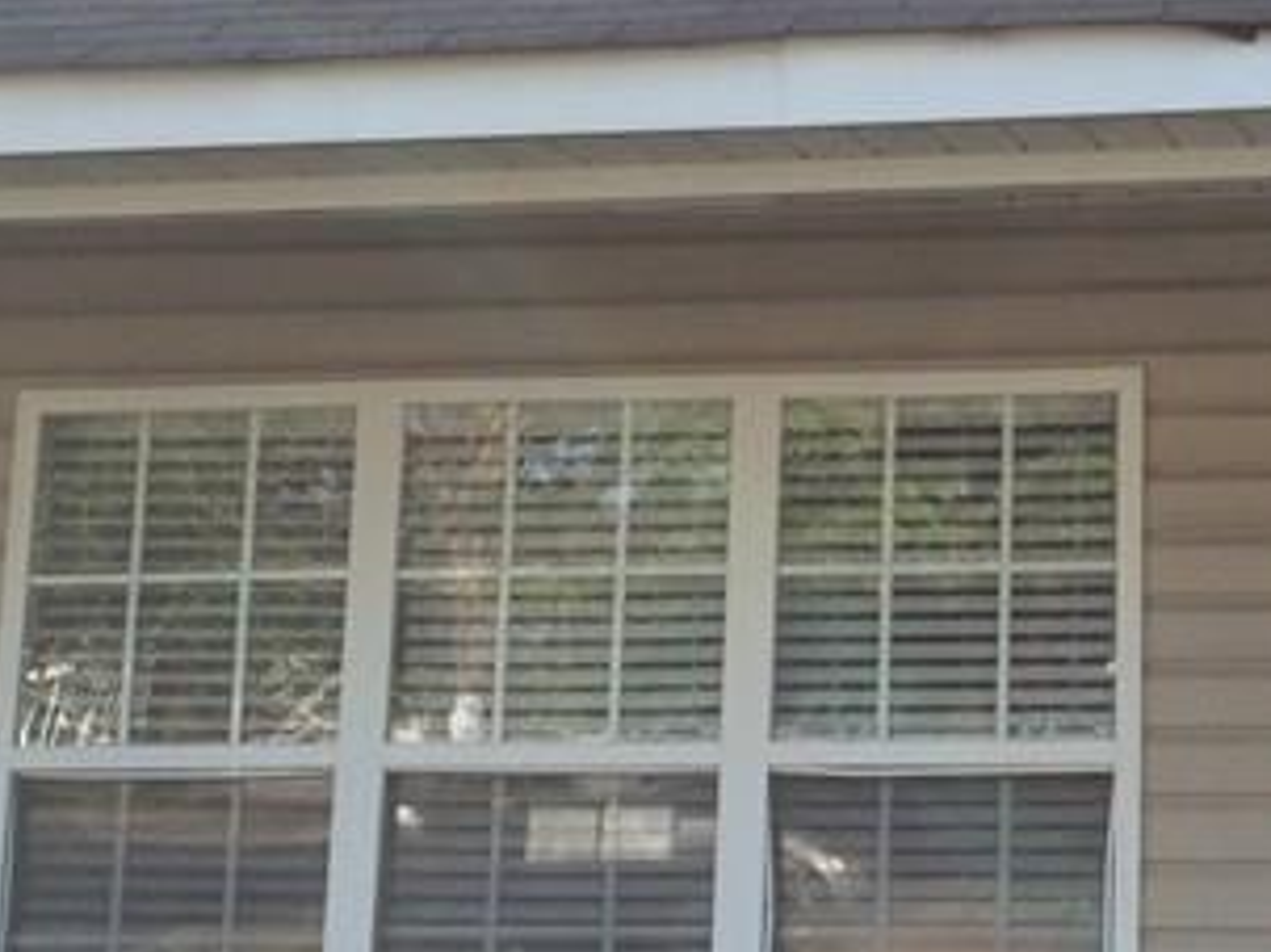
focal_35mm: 98
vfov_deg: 14.9
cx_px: 1195
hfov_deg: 19.6
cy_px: 25
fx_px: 3597
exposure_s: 1/533
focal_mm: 4.15
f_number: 2.2
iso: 32
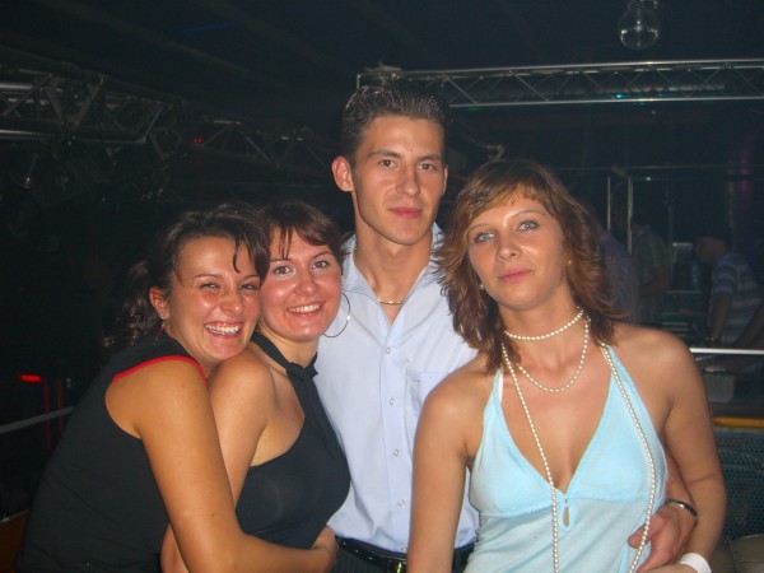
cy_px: 286
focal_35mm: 38
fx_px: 839
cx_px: 382
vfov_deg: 37.7
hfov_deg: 49.0
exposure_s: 1/60
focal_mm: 7.9
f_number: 2.8
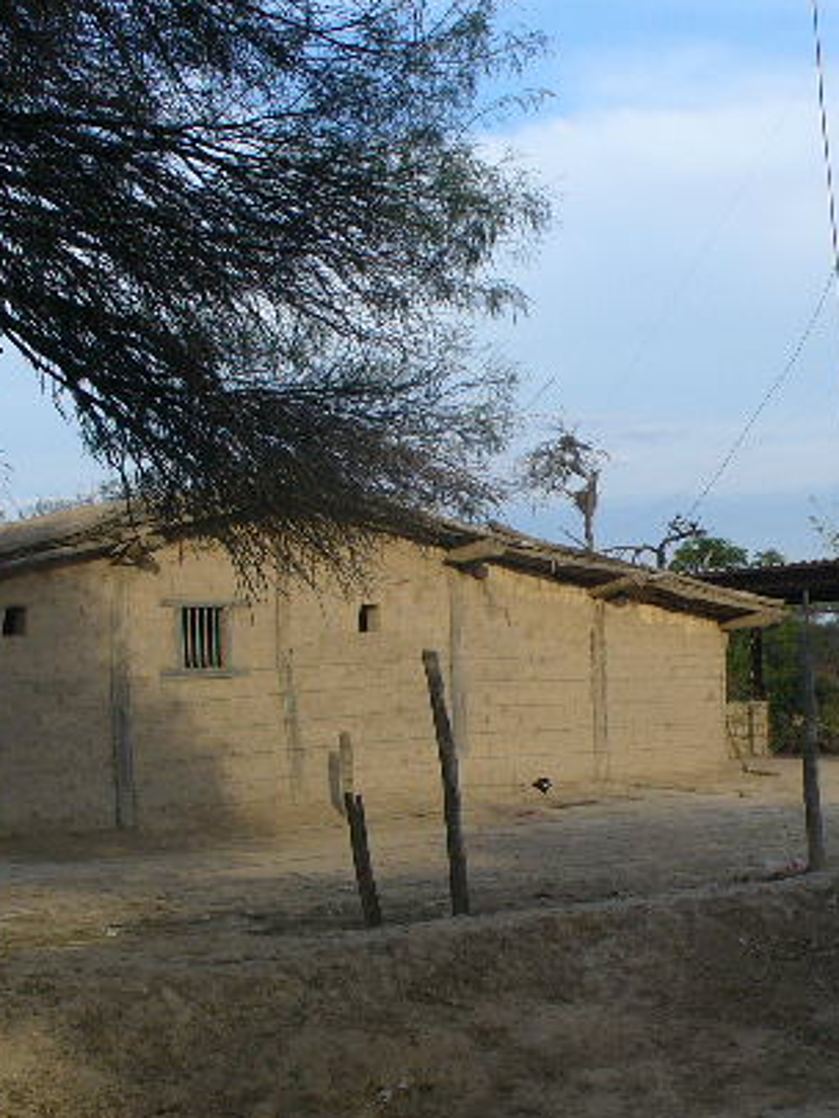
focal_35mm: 68
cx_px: 762
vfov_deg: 28.5
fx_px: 2196
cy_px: 627
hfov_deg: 21.1
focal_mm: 6.1
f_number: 5.6
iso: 80
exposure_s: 1/200
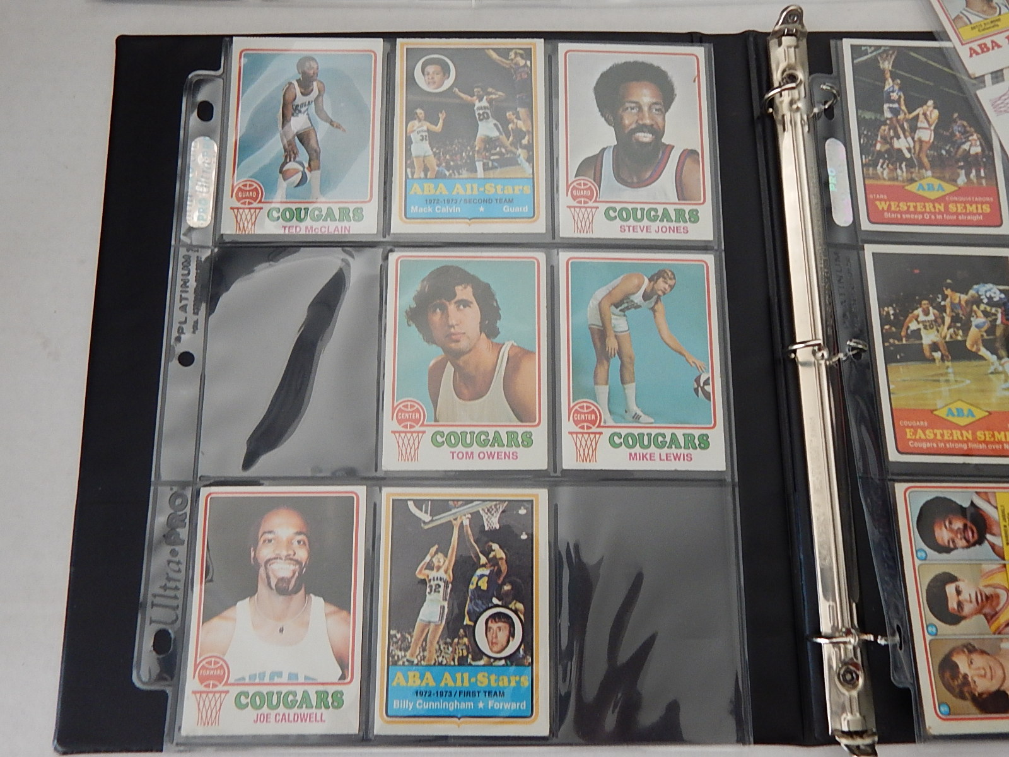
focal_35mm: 31
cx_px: 504
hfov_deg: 58.4
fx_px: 904
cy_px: 378
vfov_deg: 45.4
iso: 250
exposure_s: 1/30
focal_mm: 5.6
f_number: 3.2
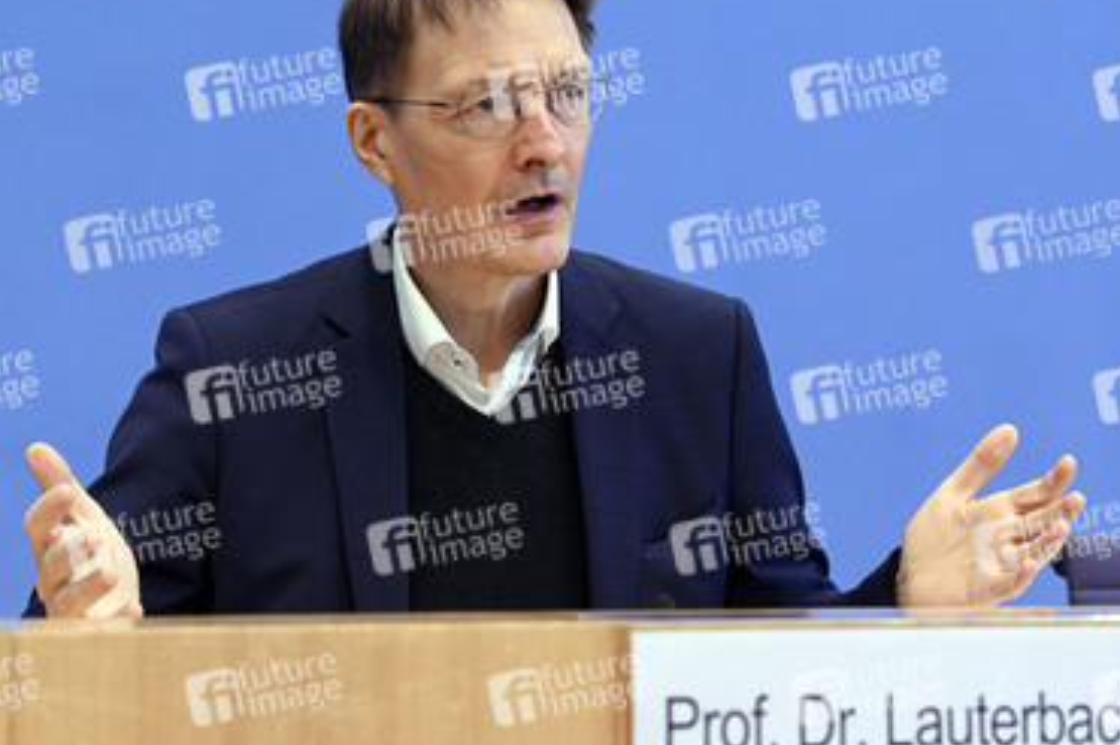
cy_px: 312
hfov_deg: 20.4
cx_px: 486
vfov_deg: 13.7
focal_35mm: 100
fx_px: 3108
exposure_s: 1/400
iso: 3200
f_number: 5.6
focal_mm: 82
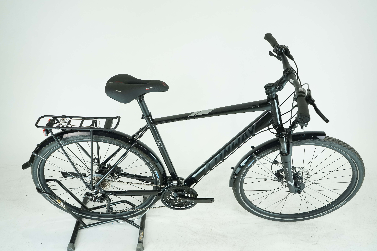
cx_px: 188
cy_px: 126
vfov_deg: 43.6
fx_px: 314
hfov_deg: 61.9
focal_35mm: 30
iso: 1600
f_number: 5.6
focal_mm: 30
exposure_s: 1/200
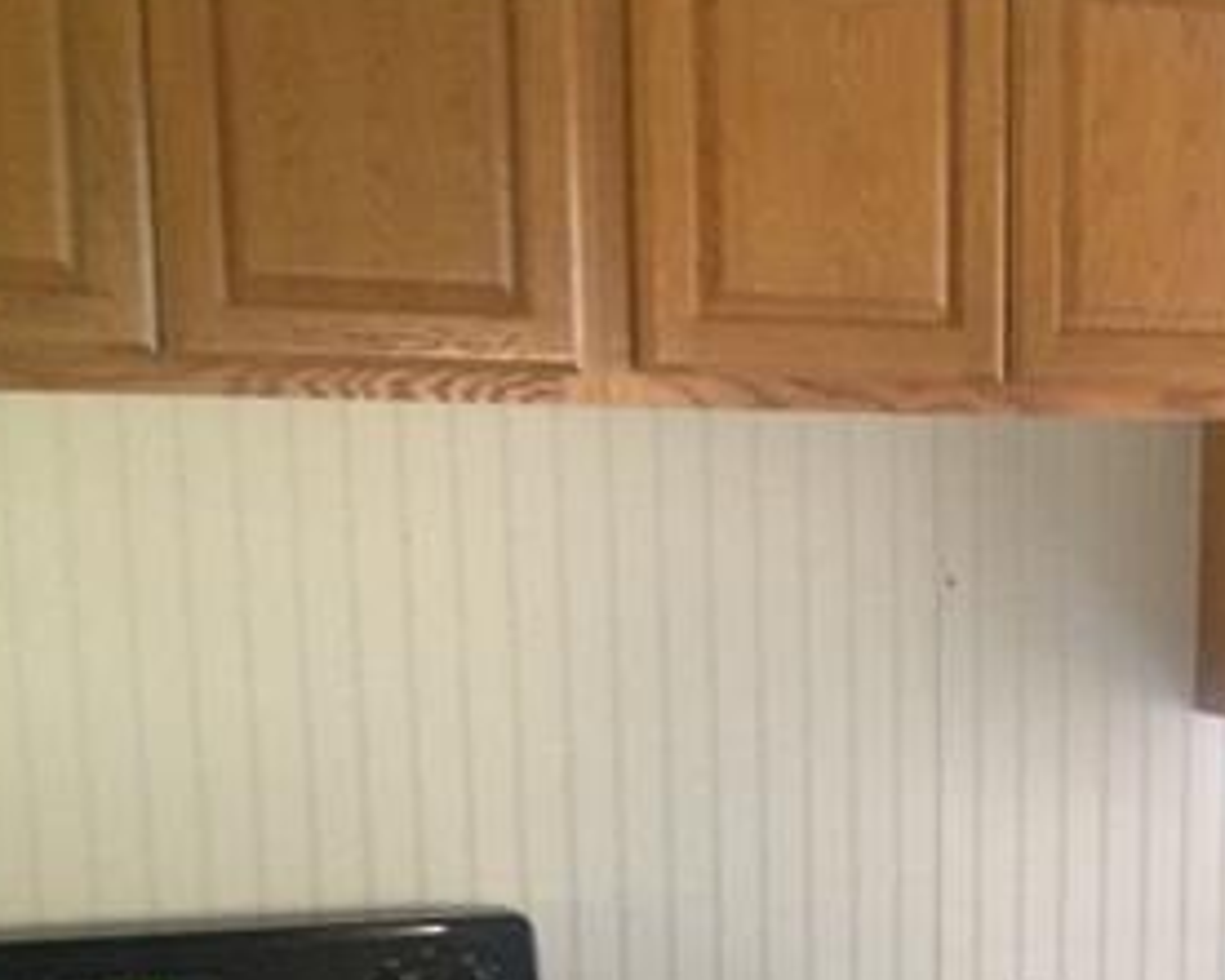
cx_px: 1138
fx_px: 3445
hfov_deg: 19.7
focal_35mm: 95
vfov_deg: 15.4
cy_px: 1290
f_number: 2.4
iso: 200
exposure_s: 1/15
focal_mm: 4.28
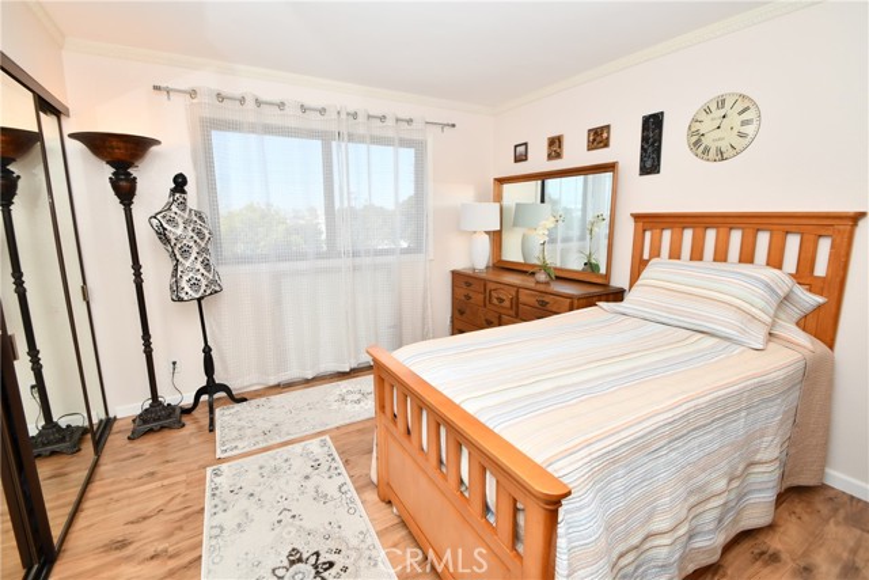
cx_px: 434
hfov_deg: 100.4
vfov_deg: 77.4
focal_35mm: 15
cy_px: 290
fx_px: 362
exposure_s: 1/125
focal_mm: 10
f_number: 5.6
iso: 125
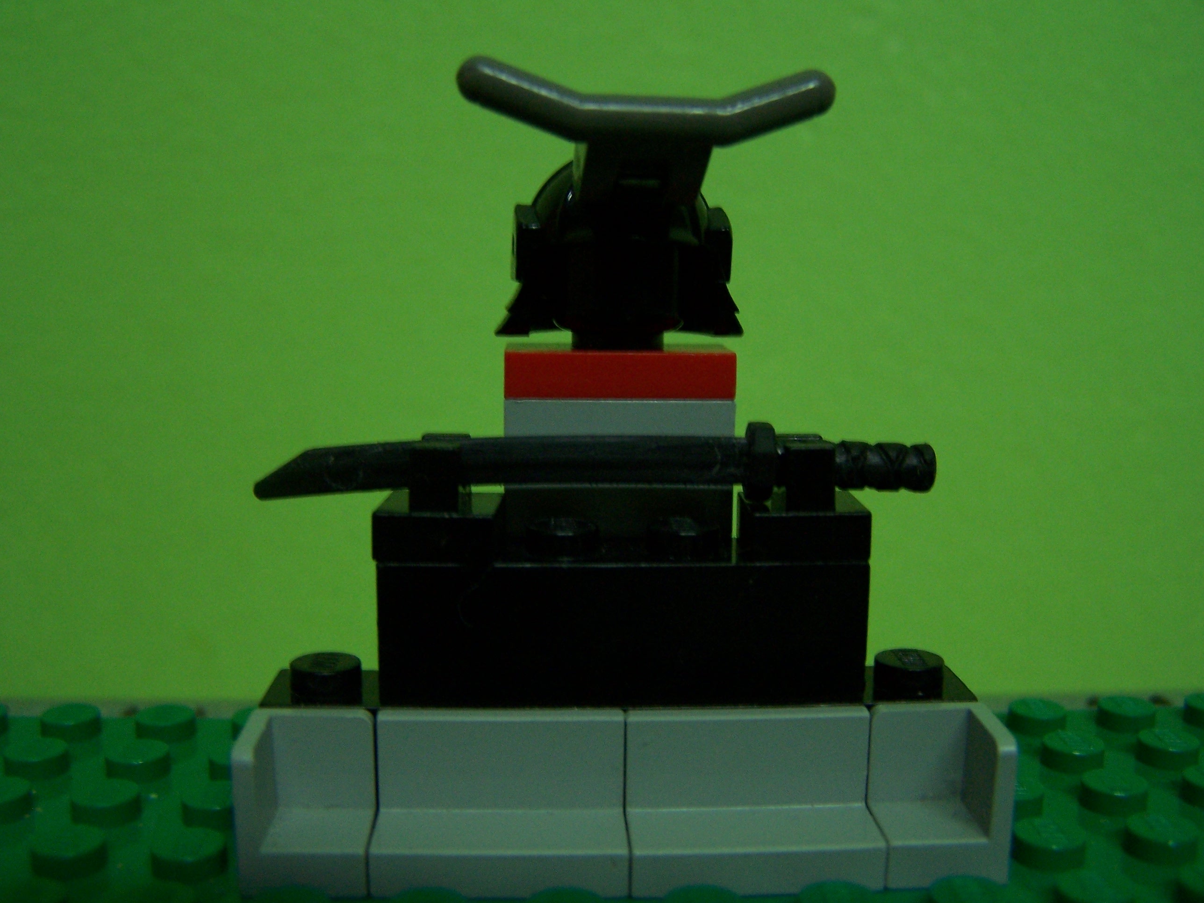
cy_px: 452
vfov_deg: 37.7
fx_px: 1322
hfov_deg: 49.0
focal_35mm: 38
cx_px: 602
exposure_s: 1/8
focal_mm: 6.3
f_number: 2.8
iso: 140
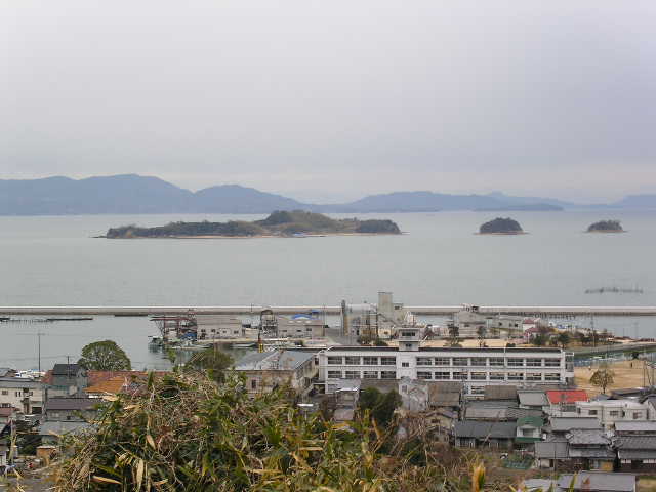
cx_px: 328
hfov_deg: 26.0
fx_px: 1421
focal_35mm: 75
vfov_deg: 19.6
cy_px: 246
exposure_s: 1/45
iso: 100
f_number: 5.6
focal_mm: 15.4
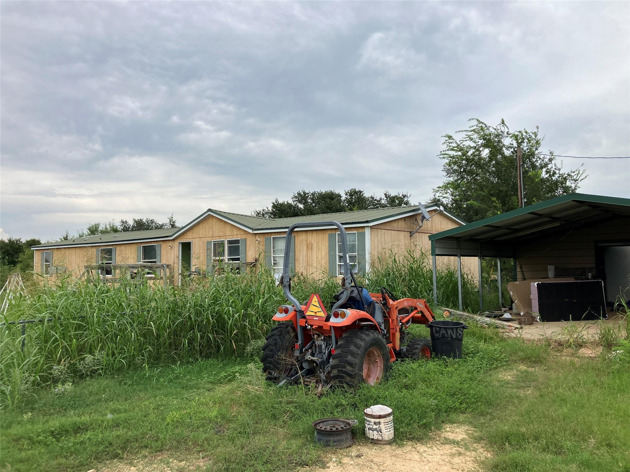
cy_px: 236
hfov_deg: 63.4
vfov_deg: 49.7
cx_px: 315
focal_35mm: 28
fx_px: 510
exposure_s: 1/1799
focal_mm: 3.99
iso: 32
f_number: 1.8
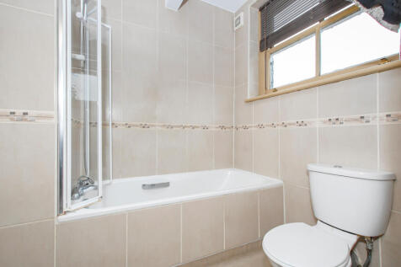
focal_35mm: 15
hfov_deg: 100.4
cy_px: 134
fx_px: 167
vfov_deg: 77.3
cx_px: 200
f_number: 9
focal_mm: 10
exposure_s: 1/125
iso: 400
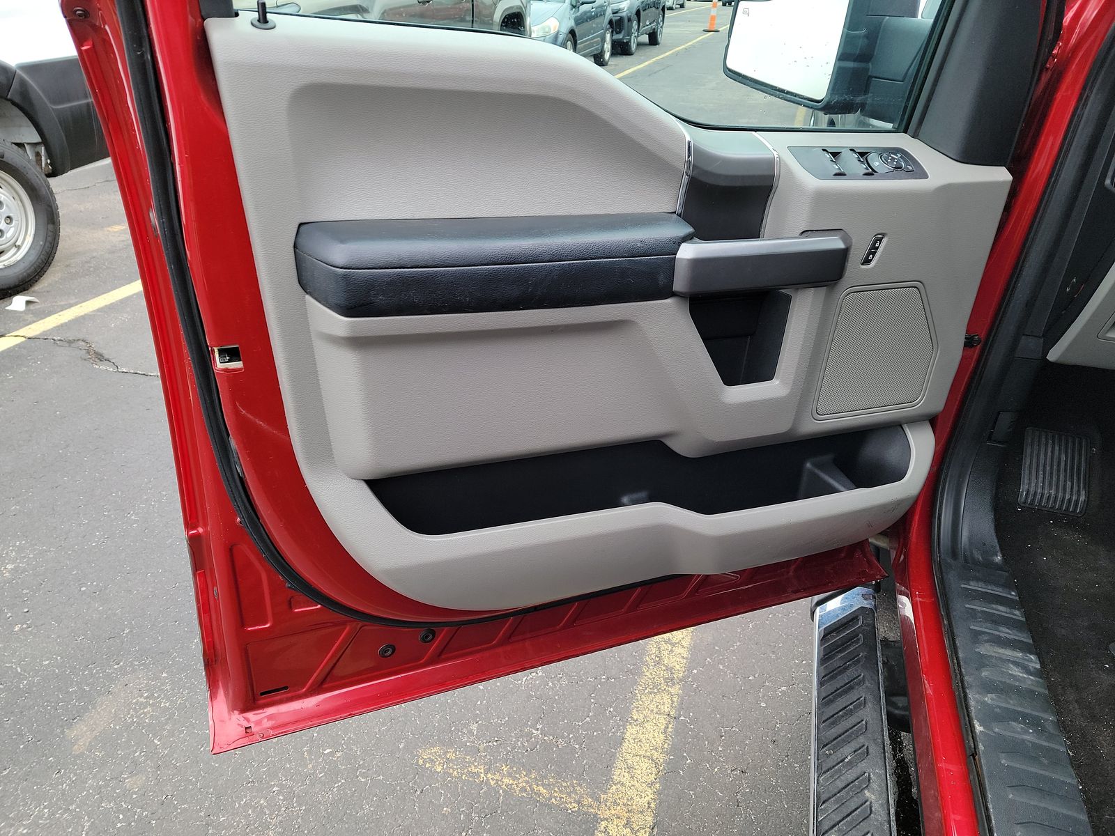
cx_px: 558
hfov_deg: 71.6
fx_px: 773
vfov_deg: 56.8
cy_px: 418
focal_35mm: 24
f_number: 1.8
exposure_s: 1/59
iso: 67
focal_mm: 6.7
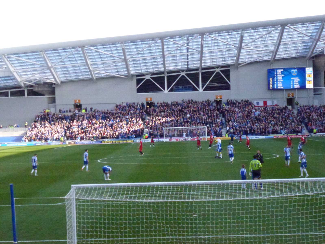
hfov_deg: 27.4
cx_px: 162
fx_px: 667
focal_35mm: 71
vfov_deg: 20.7
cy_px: 122
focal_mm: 12.7
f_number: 4.7
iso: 1600
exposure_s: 1/2000
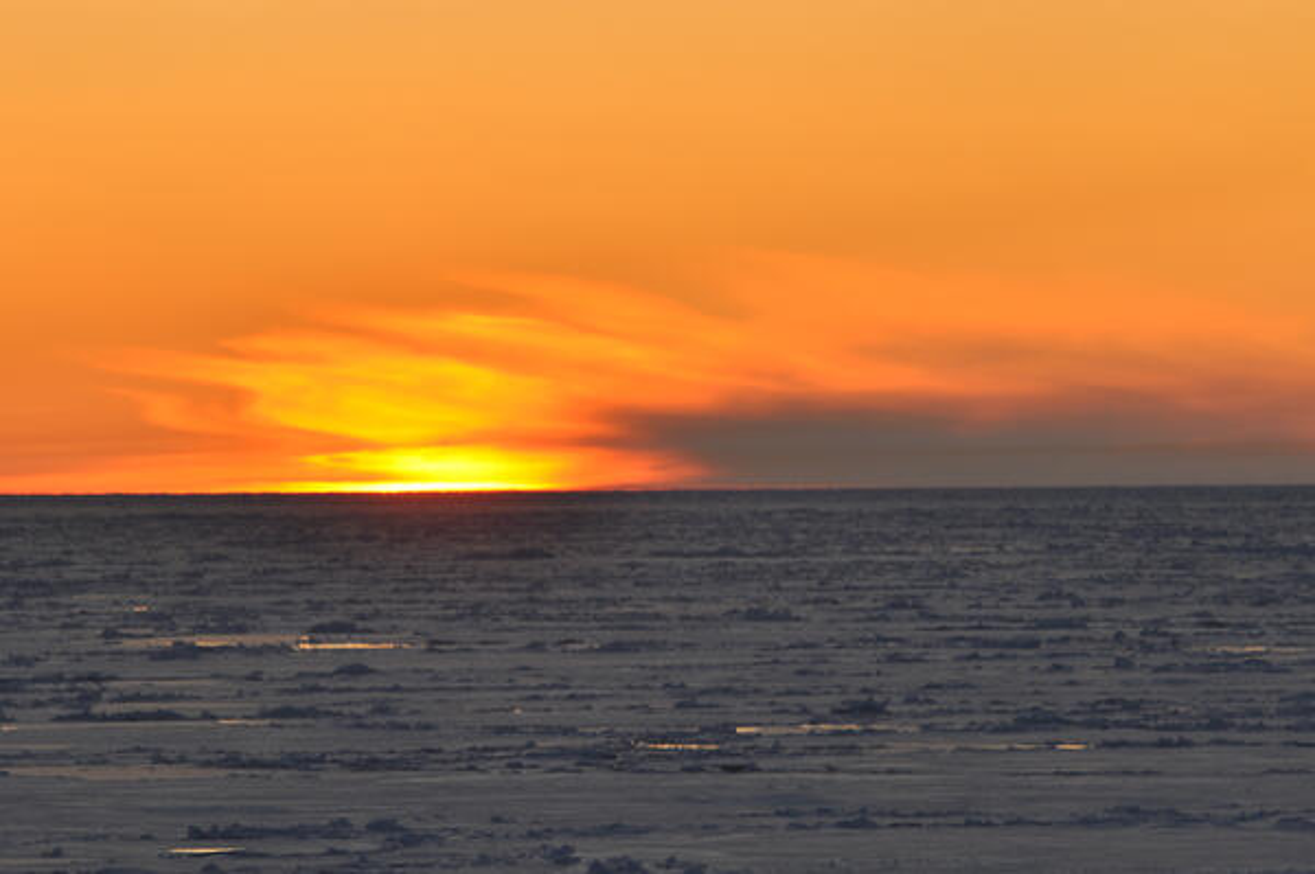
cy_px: 437
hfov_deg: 6.2
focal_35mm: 330
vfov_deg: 4.2
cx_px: 658
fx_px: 12044
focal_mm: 220
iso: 200
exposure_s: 1/200
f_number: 7.1
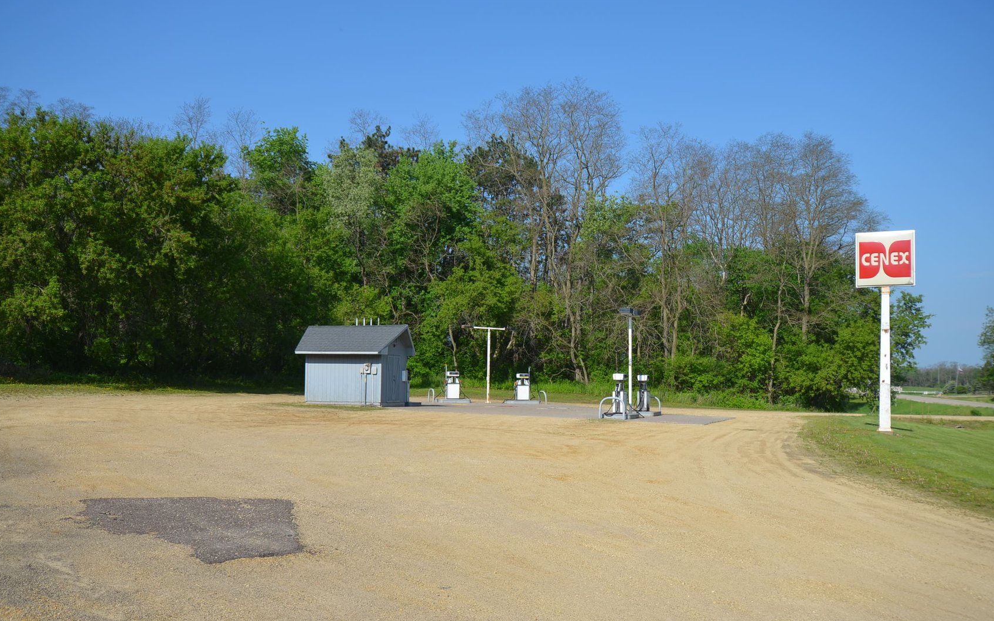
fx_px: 1002
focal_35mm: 37
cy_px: 330
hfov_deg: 52.7
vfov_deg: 34.4
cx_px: 493
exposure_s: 1/250
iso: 110
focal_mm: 24
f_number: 8
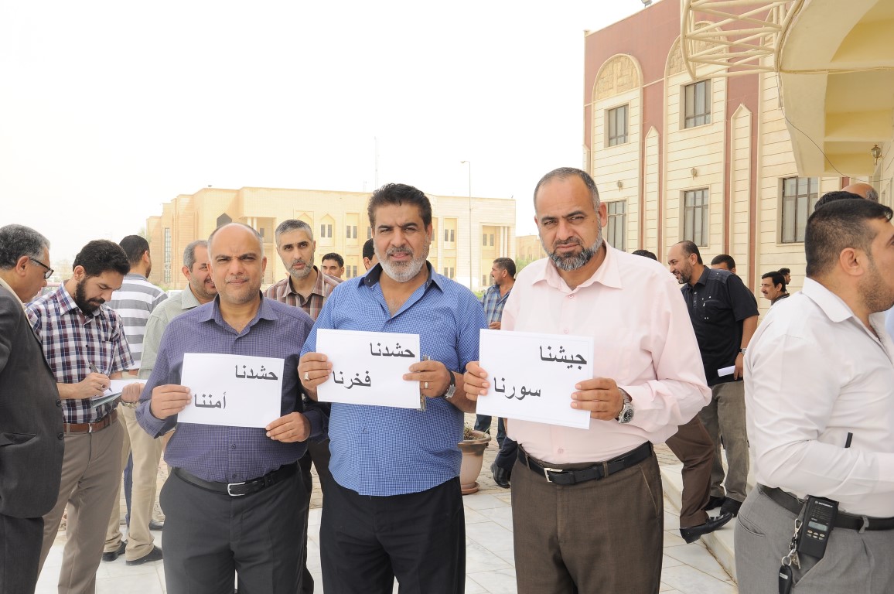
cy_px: 297
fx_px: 893
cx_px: 447
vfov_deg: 36.8
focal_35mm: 36
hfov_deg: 53.2
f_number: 8
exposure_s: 1/250
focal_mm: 24
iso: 250
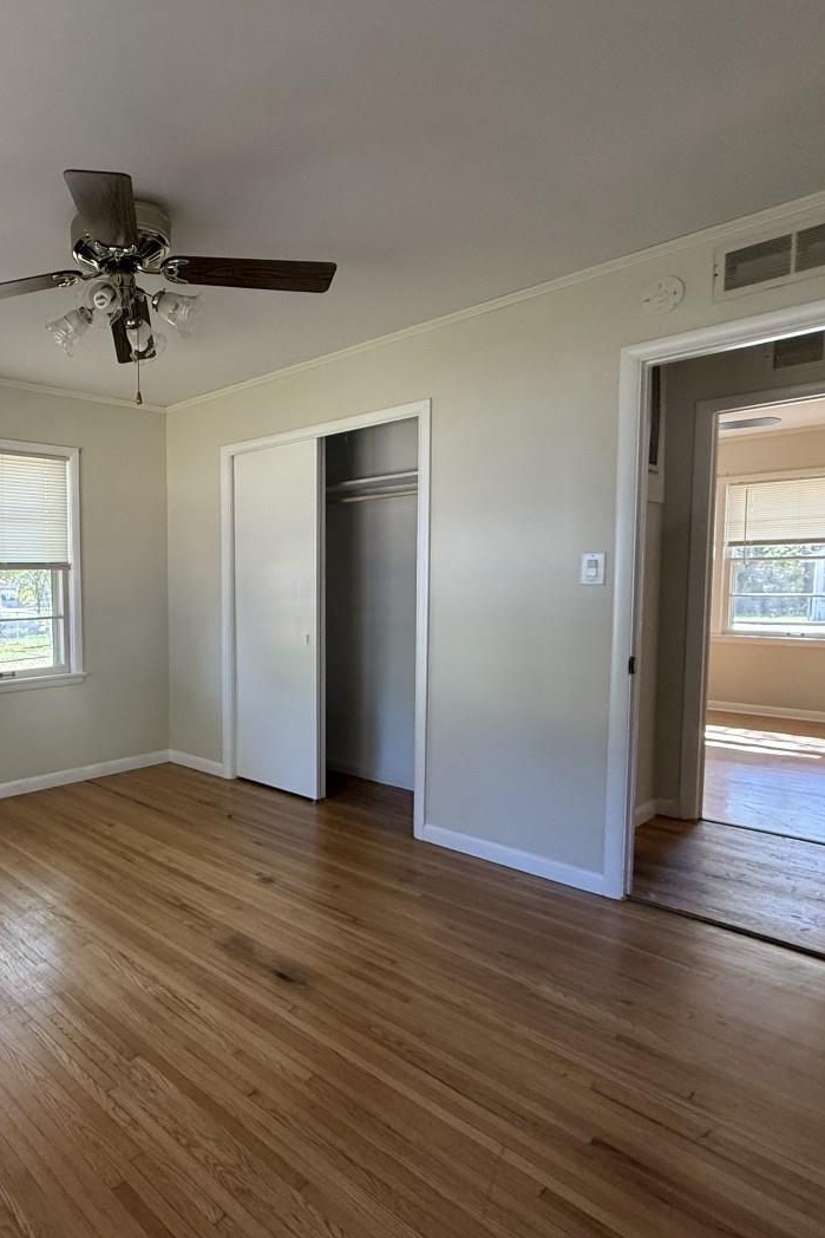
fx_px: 687
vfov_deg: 84.0
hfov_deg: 54.9
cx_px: 102
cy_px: 631
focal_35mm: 20
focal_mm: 2.22
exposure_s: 1/98
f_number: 2.2
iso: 320
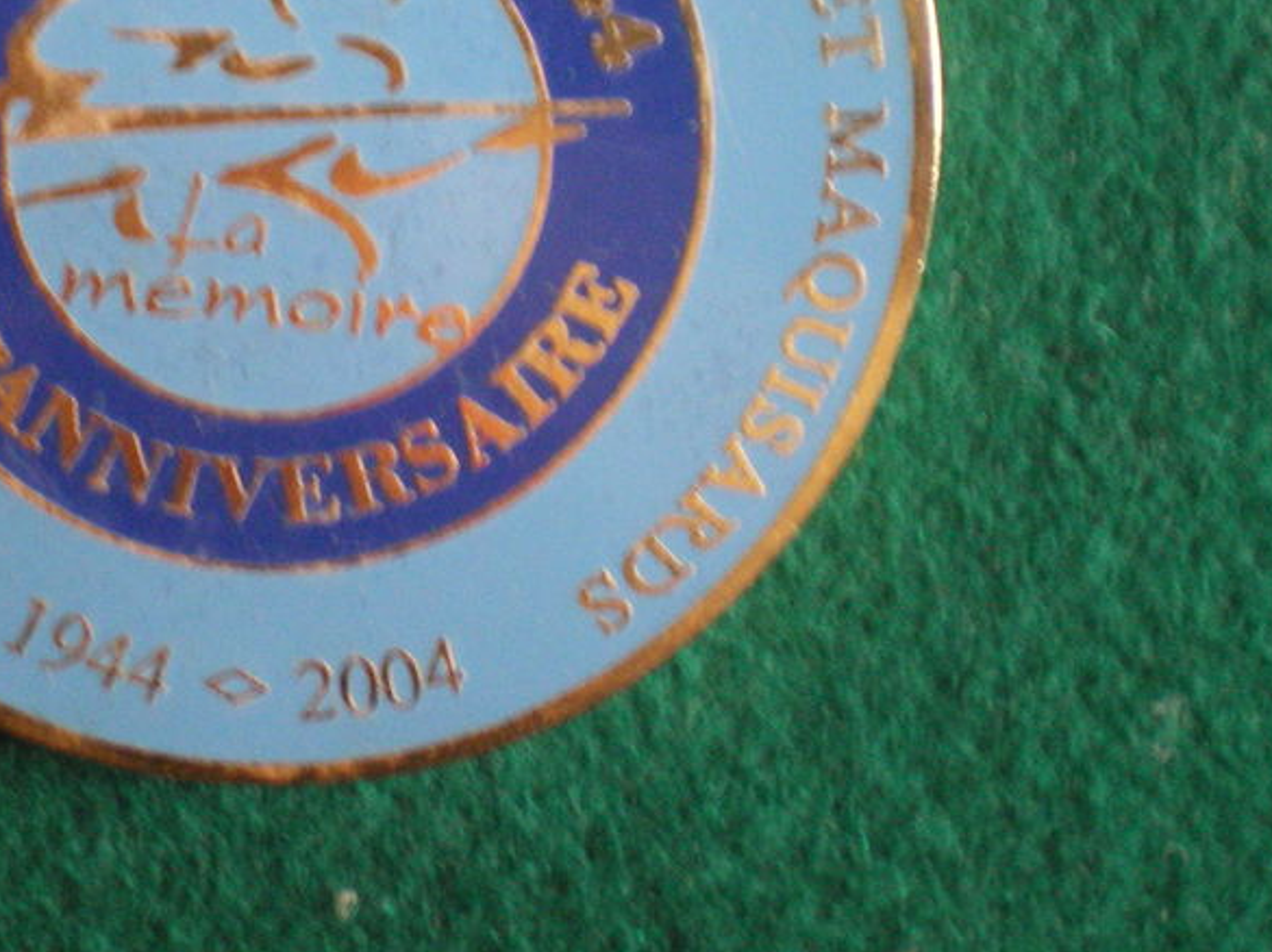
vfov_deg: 22.3
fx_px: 2387
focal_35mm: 65
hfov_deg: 29.2
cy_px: 204
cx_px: 263
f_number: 3.1
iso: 400
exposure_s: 1/4
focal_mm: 6.3
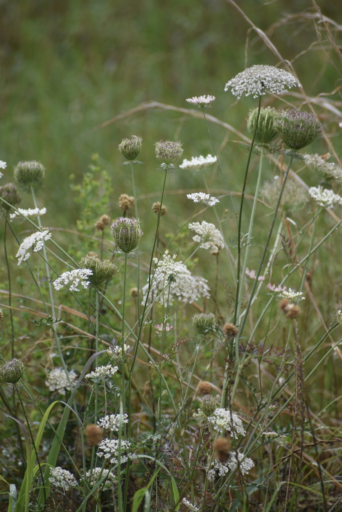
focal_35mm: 405
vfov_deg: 5.1
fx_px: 5769
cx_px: 171
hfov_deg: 3.4
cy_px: 256
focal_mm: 270
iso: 450
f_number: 6
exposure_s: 1/800
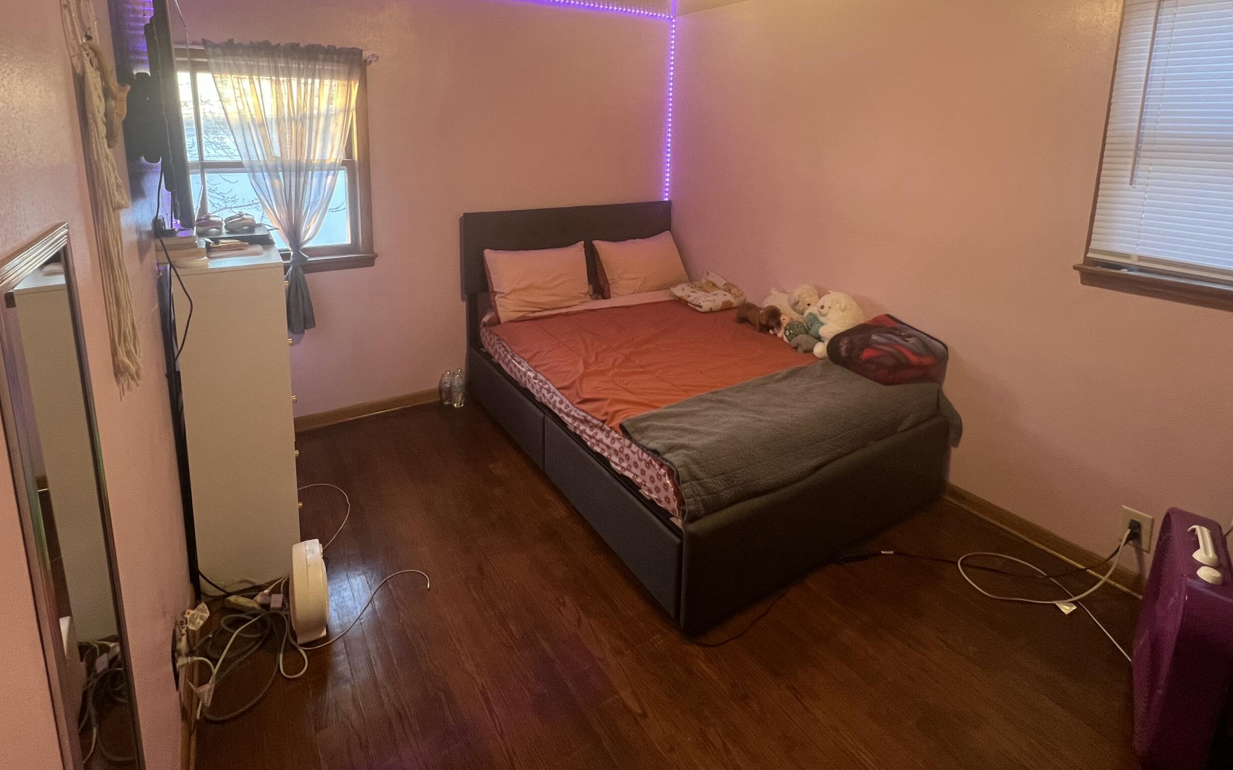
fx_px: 571
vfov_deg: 65.2
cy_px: 225
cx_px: 601
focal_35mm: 17
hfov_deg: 94.3
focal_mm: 1.57
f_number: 1.8
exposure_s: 1/60
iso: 200
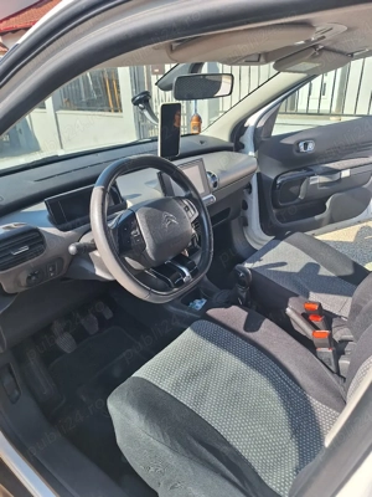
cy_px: 248
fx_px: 330
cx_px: 186
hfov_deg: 58.9
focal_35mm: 23
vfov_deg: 73.9
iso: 40
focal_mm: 5.54
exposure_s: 1/833
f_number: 1.8
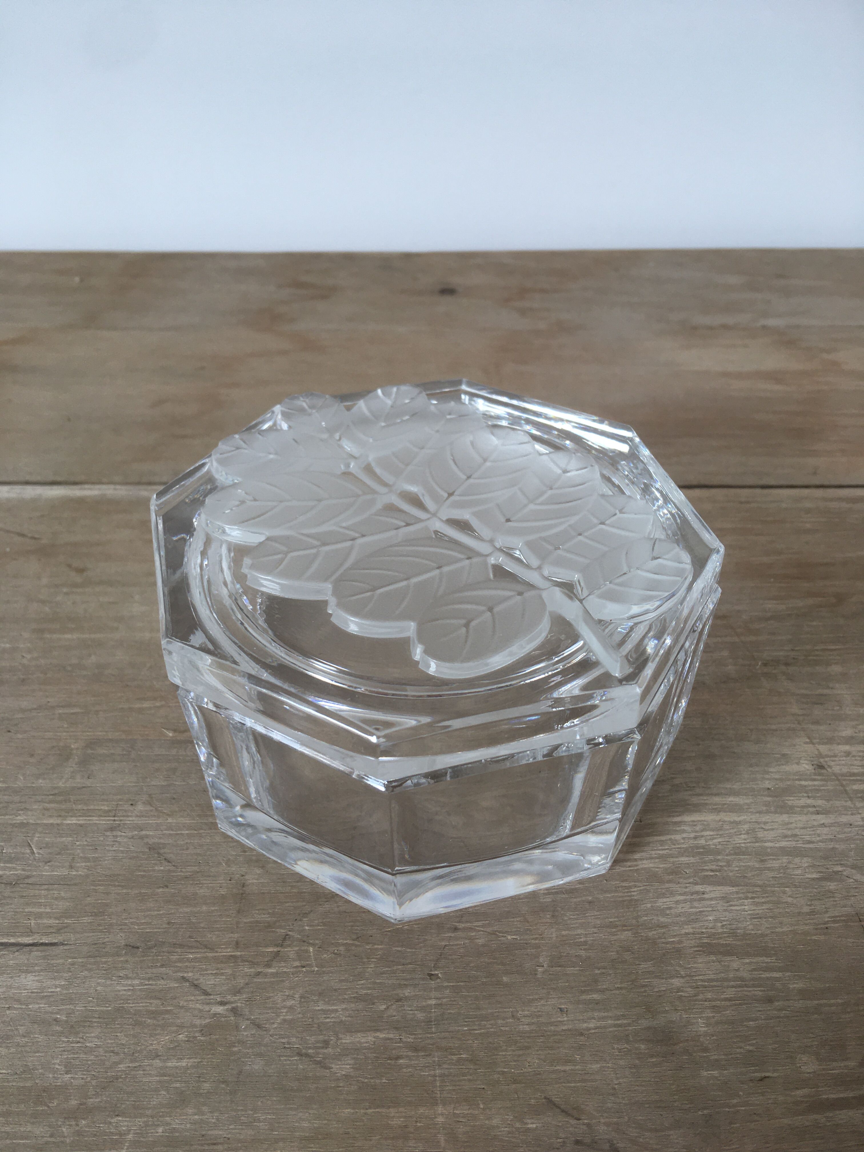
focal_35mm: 29
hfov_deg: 48.2
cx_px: 432
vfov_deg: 61.7
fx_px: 965
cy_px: 576
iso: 32
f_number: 2.2
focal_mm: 4.15
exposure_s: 1/100
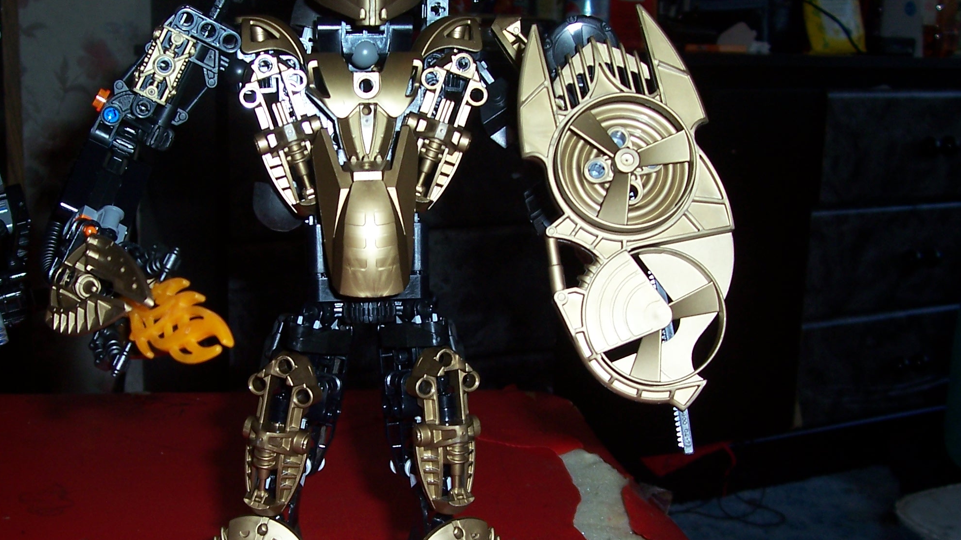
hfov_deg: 42.5
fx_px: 1223
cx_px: 354
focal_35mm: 48
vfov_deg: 24.9
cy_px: 328
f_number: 2.7
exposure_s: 1/60
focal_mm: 5.6
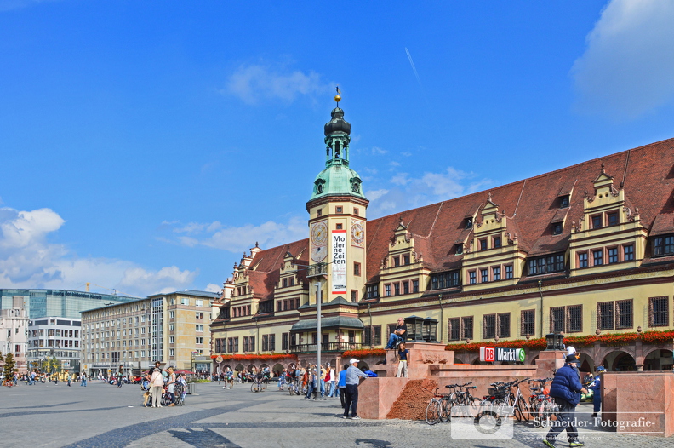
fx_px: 505
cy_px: 224
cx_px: 337
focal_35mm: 27
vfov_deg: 47.8
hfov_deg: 67.4
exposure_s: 1/400
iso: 400
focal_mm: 18
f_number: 11
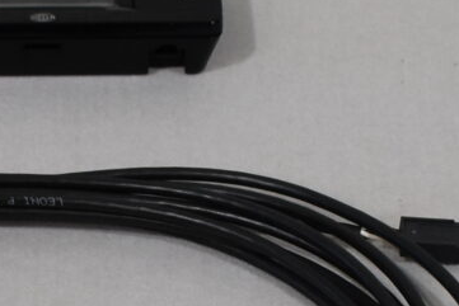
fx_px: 2985
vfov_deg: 5.8
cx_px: 95
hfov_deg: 8.8
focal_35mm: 234
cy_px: 487
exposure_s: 1/125
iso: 400
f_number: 5.6
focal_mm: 22
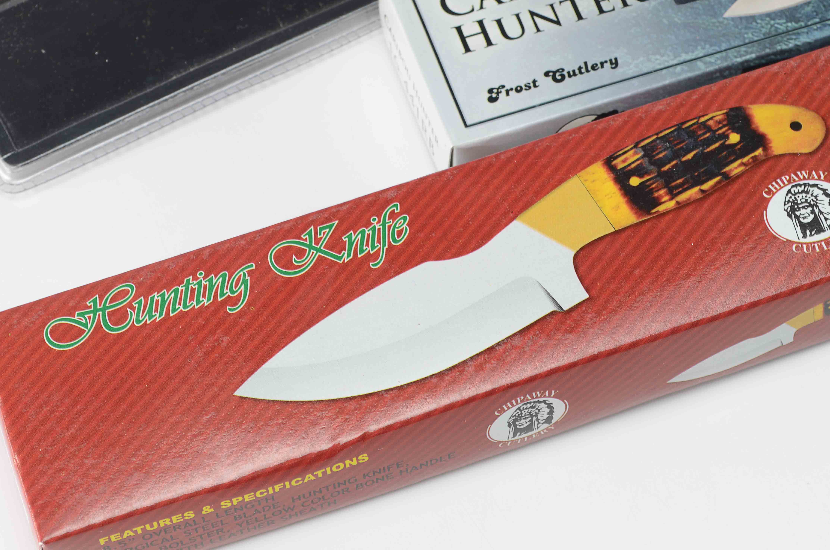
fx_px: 2106
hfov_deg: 22.3
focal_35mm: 92
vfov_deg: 14.9
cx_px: 403
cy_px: 277
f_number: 10
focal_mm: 55
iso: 100
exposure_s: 1/80
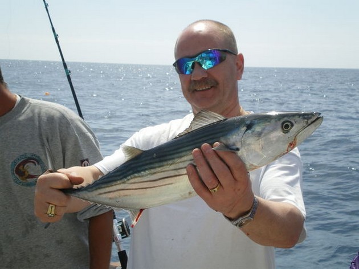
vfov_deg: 24.8
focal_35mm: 59
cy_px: 134
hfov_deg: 32.7
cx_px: 180
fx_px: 612
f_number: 5.9
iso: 50
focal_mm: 10.3
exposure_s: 1/320
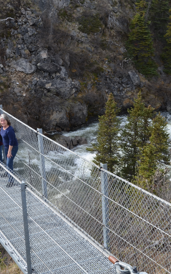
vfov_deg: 32.0
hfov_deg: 20.3
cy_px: 140
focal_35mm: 64
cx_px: 62
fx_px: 477
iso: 100
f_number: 6.3
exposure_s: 1/160
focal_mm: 26
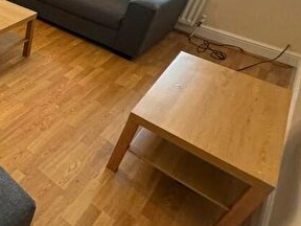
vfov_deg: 39.6
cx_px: -50
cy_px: 36
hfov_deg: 40.3
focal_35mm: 34
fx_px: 296
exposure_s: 1/60
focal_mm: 2.22
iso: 500
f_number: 2.2
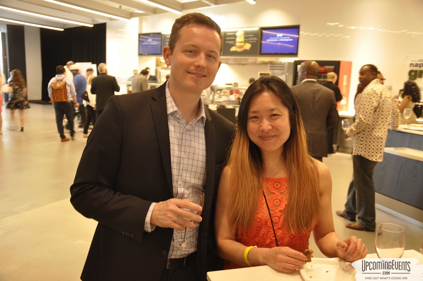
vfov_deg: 36.8
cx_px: 212
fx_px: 422
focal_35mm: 36
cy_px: 140
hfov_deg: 53.2
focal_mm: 24
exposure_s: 1/6
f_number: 5
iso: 400
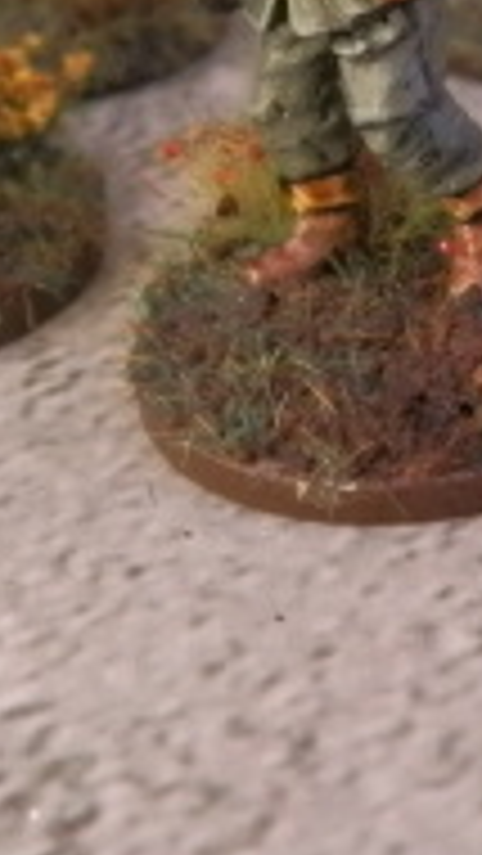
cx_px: 532
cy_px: 14
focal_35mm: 86
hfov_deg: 13.8
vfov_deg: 23.7
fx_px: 1952
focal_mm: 5
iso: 400
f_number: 3.1
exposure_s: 1/80
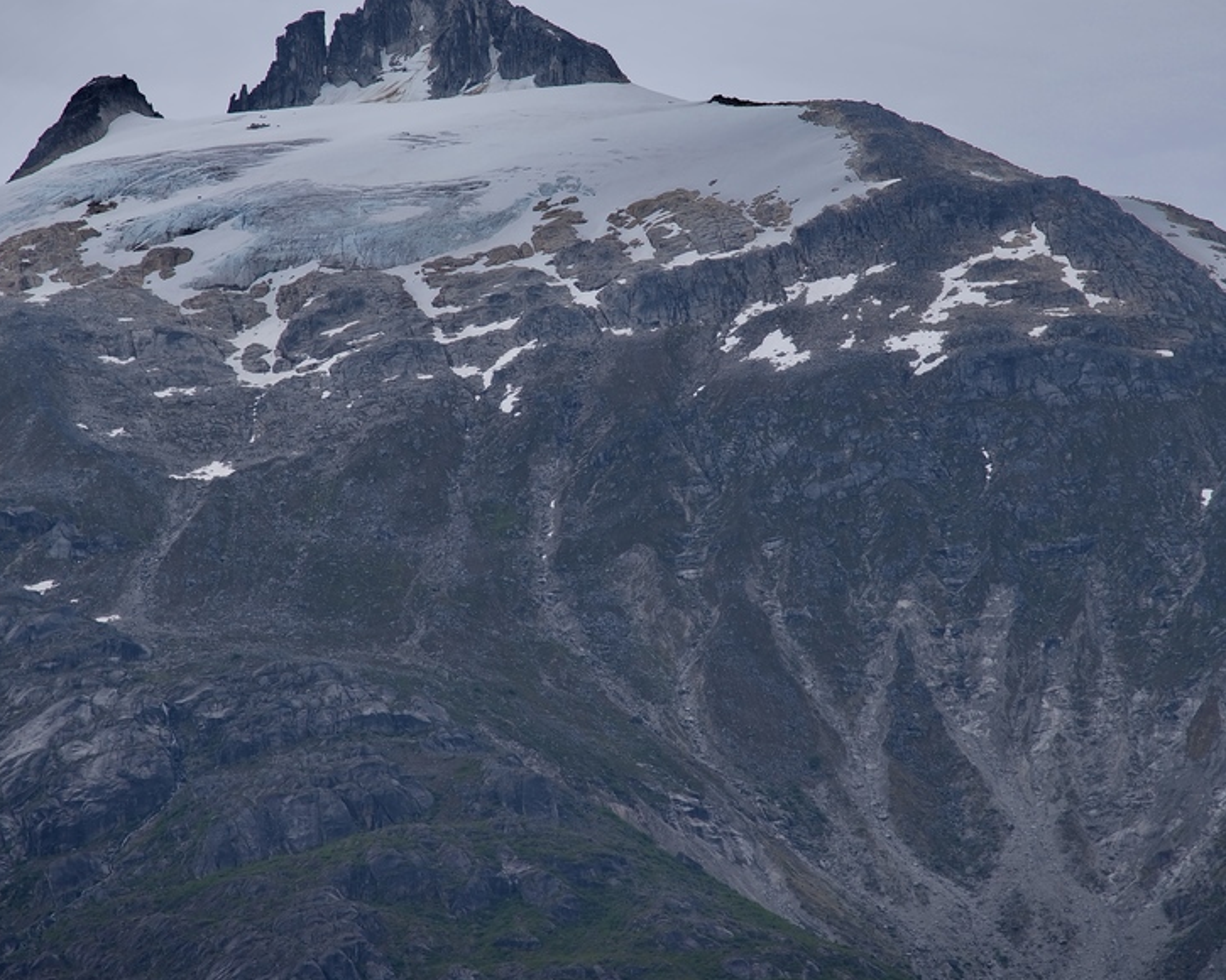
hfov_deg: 9.7
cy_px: 387
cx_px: 658
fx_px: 7221
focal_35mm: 199
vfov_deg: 7.8
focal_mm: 120
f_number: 5.6
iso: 100
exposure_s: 1/250
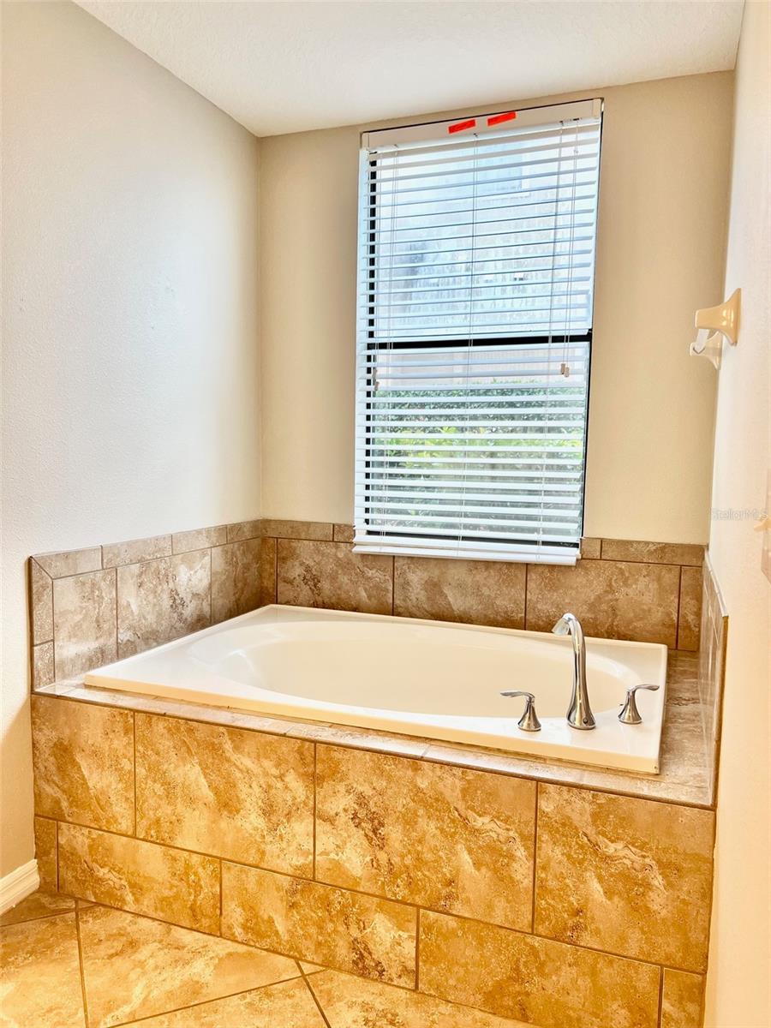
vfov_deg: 67.3
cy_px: 514
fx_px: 772
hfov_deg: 53.1
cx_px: 386
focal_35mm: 26
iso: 40
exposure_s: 1/120
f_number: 1.5
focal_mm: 5.7
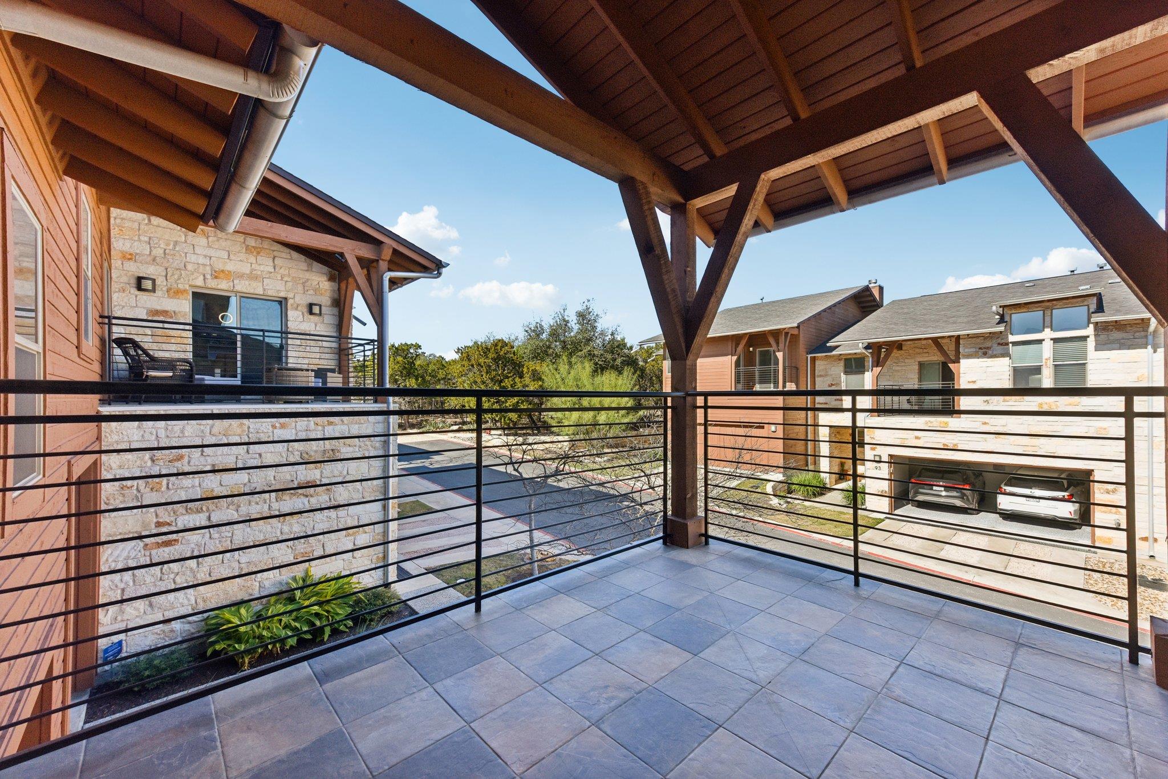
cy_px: 390
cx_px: 584
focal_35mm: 14
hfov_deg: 104.3
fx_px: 454
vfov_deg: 81.2
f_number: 8
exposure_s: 1/640
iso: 400
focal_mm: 14
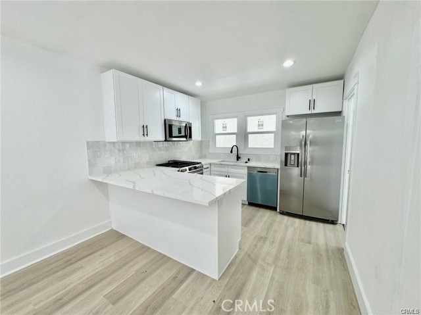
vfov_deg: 85.6
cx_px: 210
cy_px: 158
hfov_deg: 102.1
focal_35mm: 14
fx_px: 170
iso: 64
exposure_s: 1/120
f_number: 2.2
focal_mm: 2.22
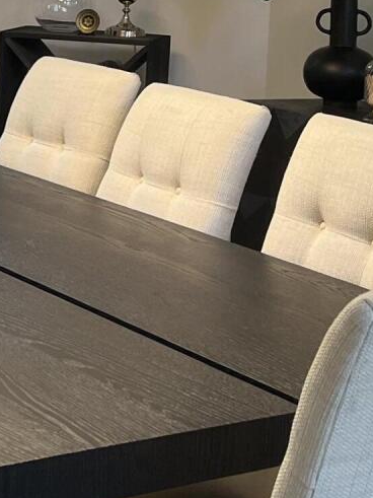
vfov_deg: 17.6
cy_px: -117
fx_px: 1524
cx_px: 235
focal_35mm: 106
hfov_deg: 13.9
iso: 100
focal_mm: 5.7
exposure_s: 1/120
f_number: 1.5
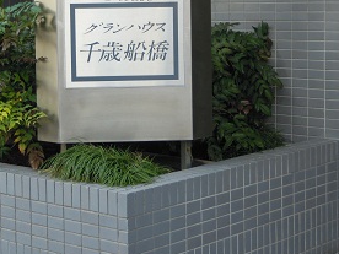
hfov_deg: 20.9
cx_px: 152
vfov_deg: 15.6
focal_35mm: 94
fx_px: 921
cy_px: 59
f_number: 3.7
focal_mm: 9.6
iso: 100
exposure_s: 1/80
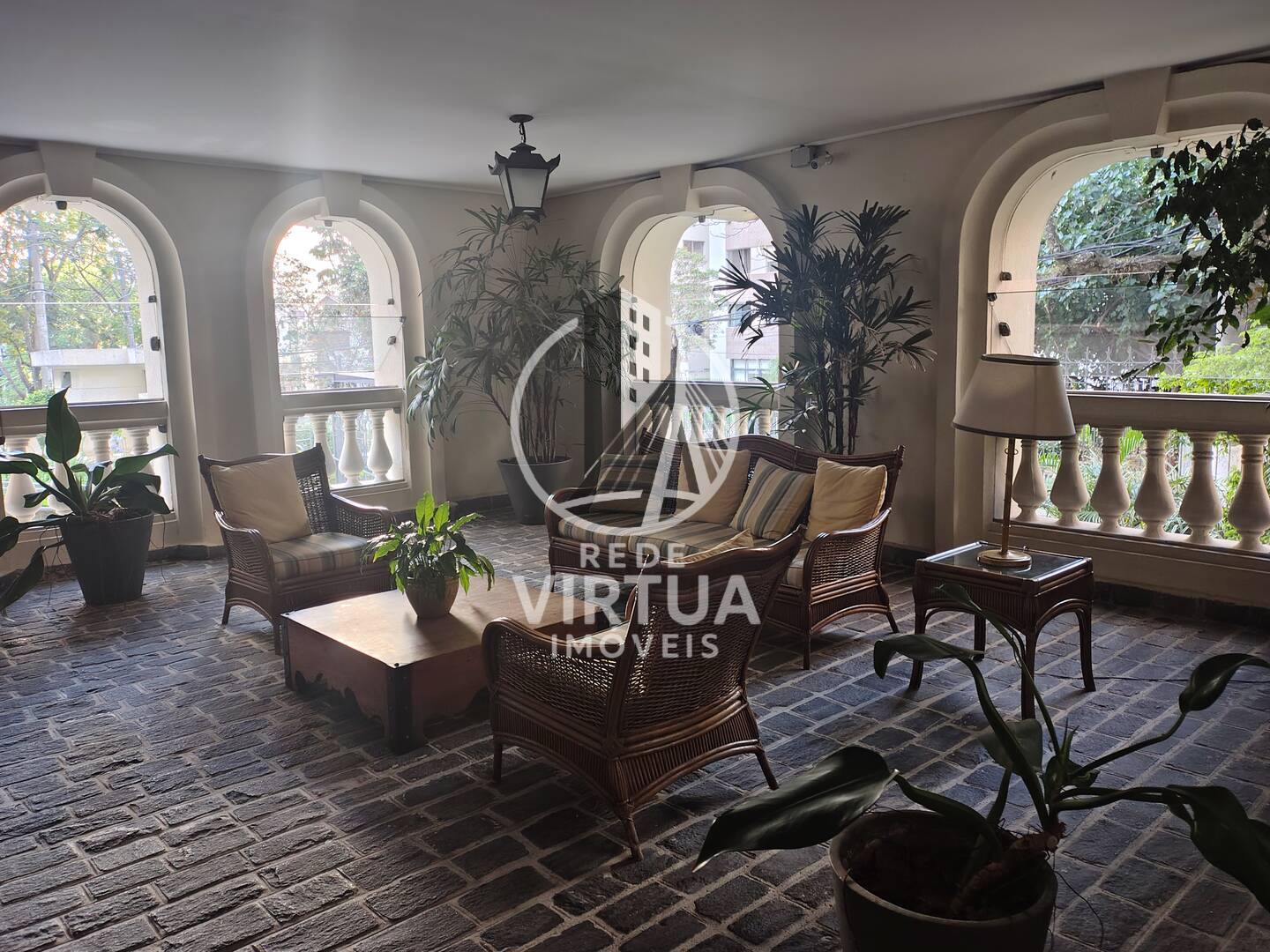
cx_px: 635
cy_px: 476
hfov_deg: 69.4
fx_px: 917
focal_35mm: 25
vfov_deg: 54.9
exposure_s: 1/40.1
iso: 381
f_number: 1.7
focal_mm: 4.71
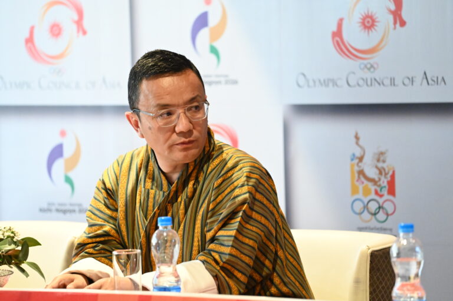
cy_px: 150
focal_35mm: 185
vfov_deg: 7.4
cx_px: 226
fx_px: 2326
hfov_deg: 11.1
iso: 14400
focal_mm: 185
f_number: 4
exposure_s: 1/250
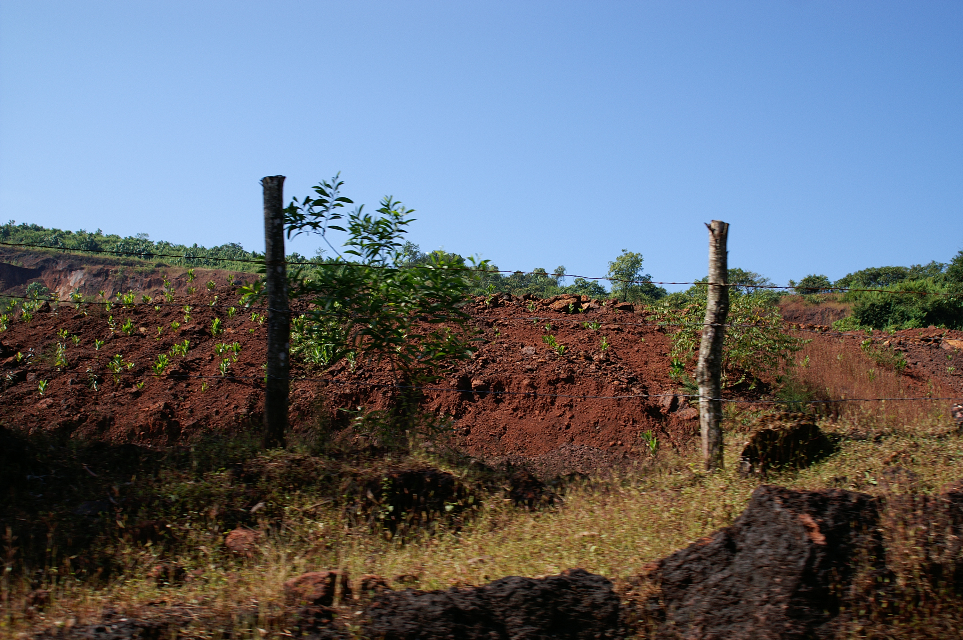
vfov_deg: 36.8
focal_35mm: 36
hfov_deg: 53.2
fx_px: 962
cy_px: 320
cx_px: 482
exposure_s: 1/800
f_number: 5
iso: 100
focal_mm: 24
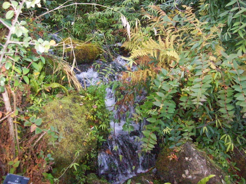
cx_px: 123
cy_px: 92
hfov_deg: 51.4
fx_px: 256
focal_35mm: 36
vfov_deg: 39.7
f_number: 2.7
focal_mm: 6
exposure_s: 1/128
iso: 800
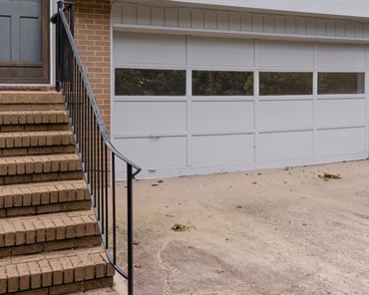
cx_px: 182
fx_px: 481
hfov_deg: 42.0
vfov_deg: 33.4
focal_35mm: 44
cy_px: 72
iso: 250
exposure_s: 1/100
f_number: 9
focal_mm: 16
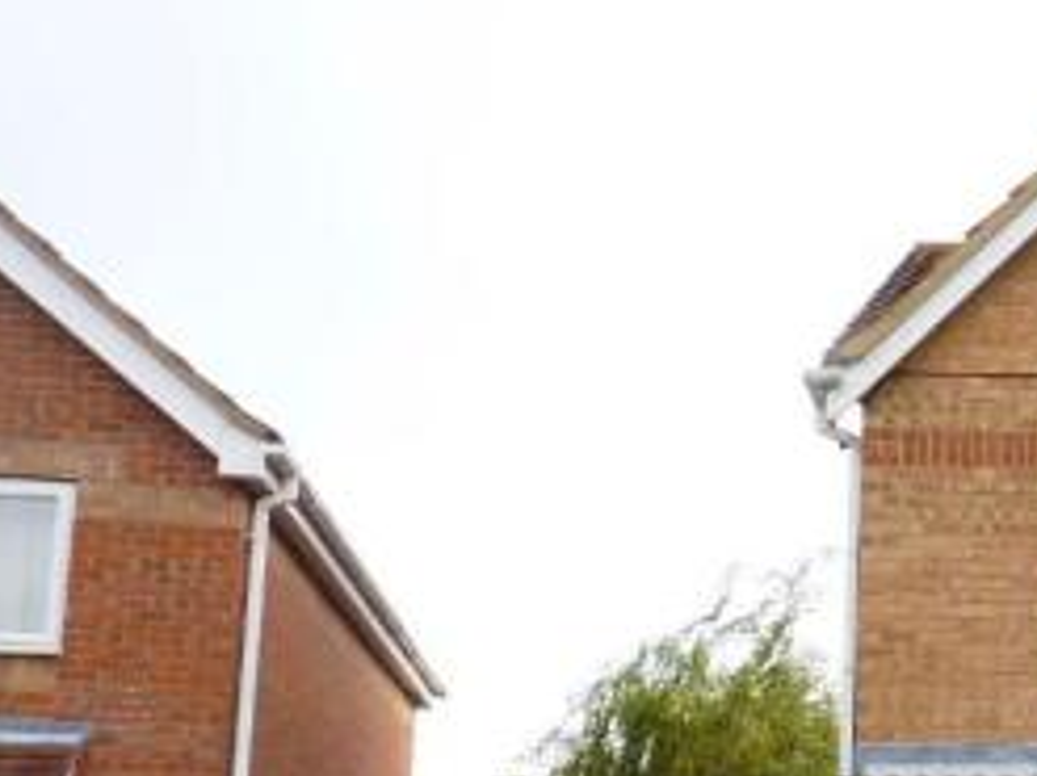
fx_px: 1767
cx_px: 1178
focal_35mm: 59
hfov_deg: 29.1
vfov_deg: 23.9
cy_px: 736
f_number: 4
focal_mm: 4.1
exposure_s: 1/200
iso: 100
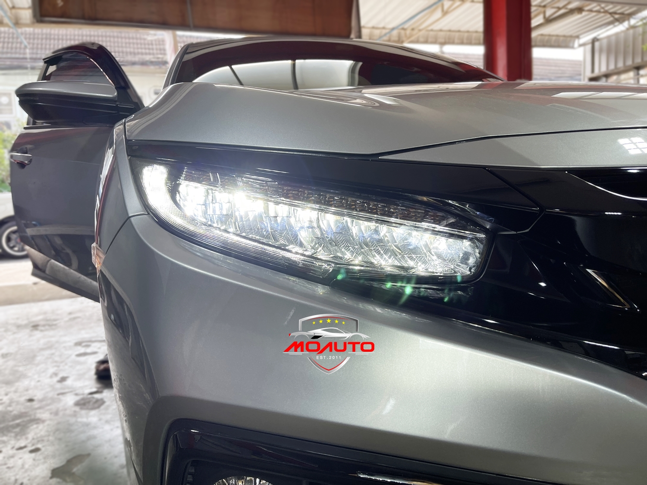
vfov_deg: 53.1
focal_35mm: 26
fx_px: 486
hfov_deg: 67.3
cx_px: 324
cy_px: 242
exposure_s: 1/293
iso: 50
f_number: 1.6
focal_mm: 5.1
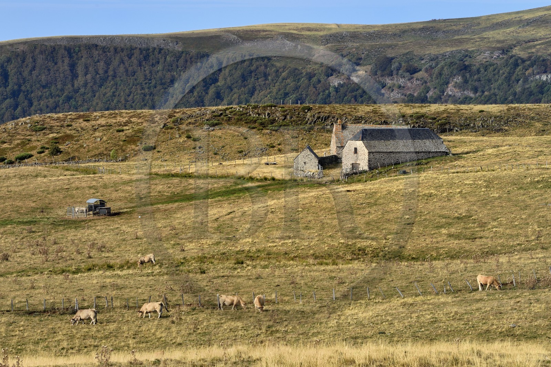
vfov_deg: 6.9
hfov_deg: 10.3
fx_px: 3060
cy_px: 184
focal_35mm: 200
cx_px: 276
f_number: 11
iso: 200
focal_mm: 200
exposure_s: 1/200
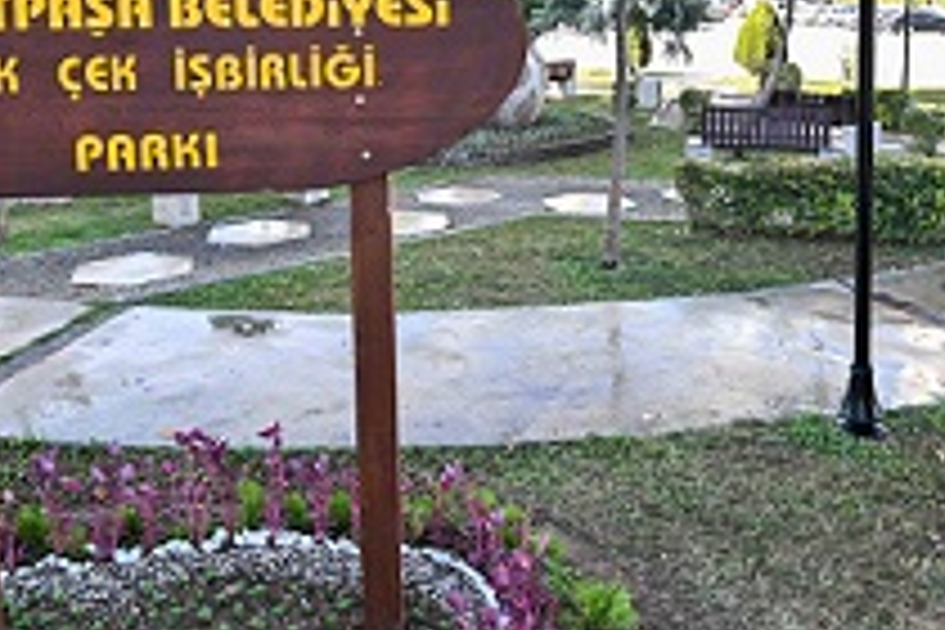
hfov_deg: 55.8
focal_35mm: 34
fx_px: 892
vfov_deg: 37.2
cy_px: 108
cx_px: 500
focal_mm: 16
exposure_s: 1/500
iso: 250
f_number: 5
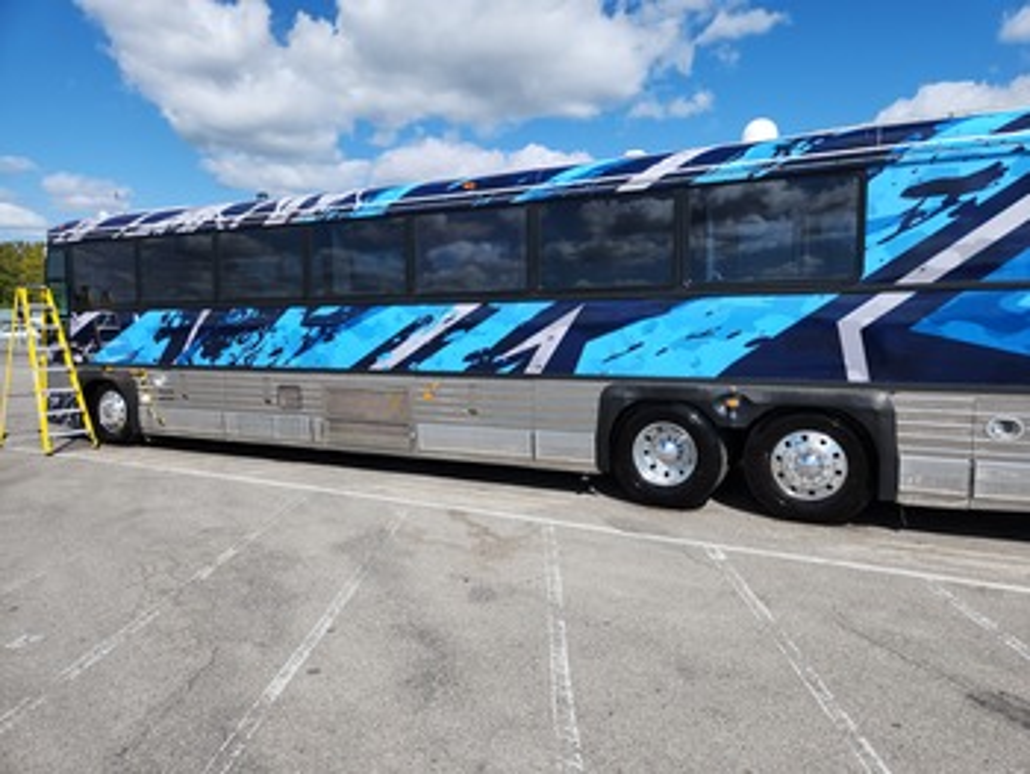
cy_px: 387
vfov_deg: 58.9
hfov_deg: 73.9
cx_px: 515
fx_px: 685
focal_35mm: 23
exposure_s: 1/1967
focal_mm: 5.4
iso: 20
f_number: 1.8
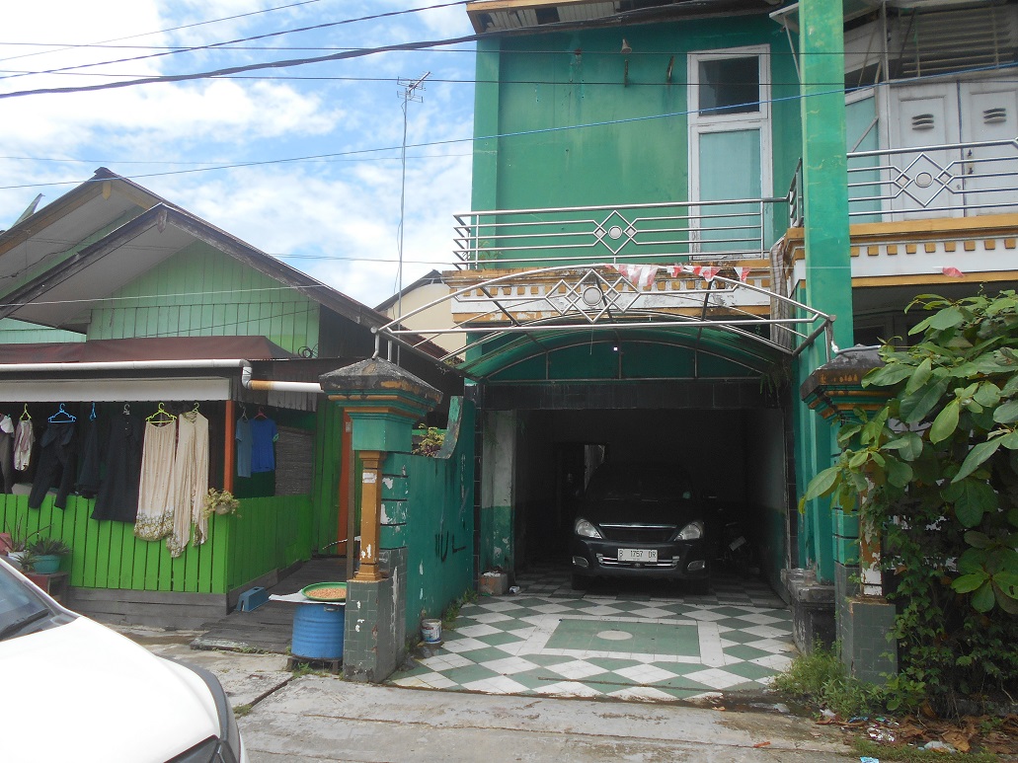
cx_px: 509
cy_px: 382
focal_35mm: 26
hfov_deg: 67.3
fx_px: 765
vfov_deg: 53.1
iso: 80
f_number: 3.2
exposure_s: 1/640
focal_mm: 4.6
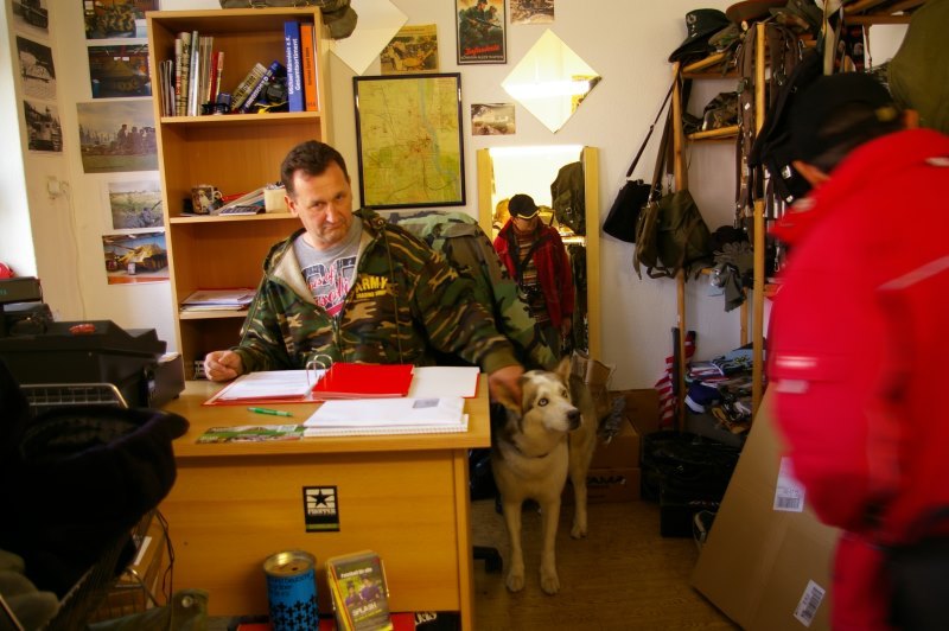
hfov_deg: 62.0
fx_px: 790
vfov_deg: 43.5
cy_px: 316
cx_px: 474
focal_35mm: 30
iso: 200
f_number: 4
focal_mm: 20
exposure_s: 1/15
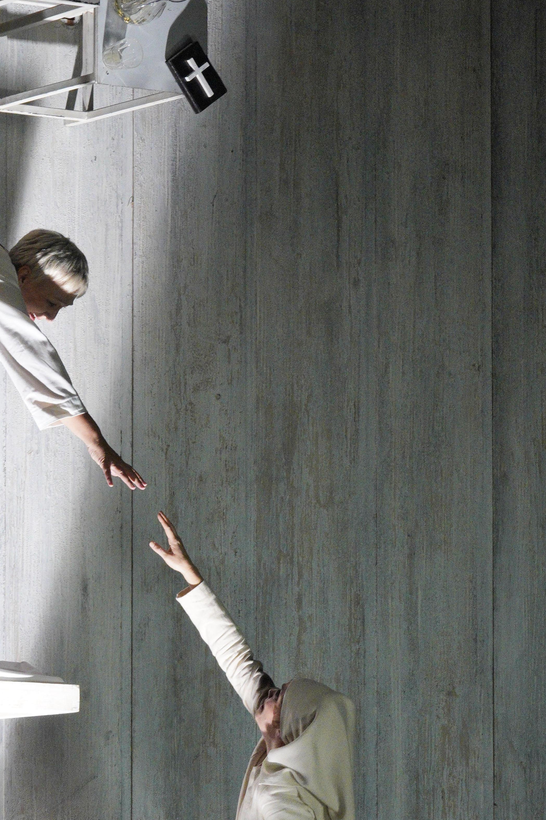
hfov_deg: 6.0
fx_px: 5187
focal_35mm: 228
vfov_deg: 9.0
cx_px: 46
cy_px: 582
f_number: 10
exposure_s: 1/100
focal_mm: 120
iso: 5000
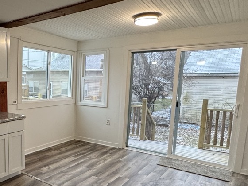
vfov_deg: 43.9
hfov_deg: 52.1
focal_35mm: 32
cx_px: 40
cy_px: 112
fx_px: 229
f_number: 2.2
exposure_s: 1/120
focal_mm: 2.22
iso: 200
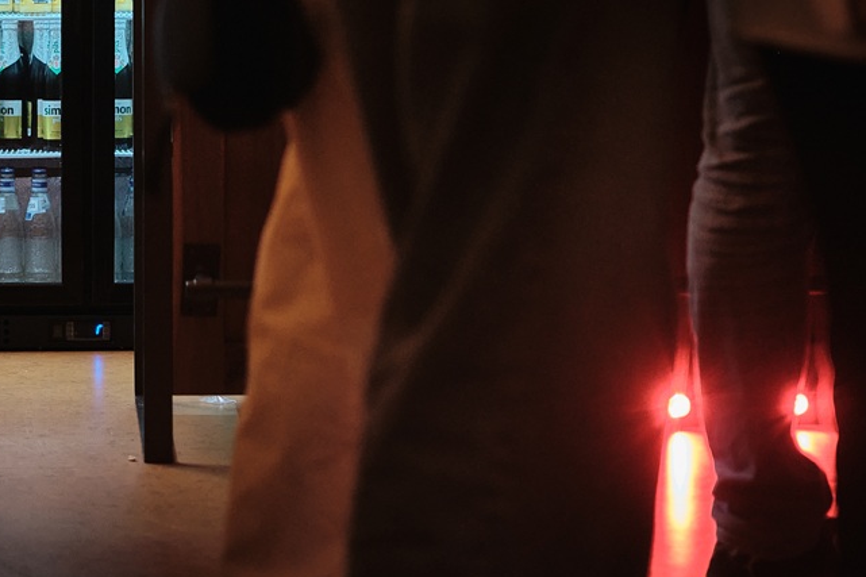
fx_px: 2814
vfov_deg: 11.6
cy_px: 49
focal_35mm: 117
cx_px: 174
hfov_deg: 17.4
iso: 3200
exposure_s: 1/210
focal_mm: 33
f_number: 1.4
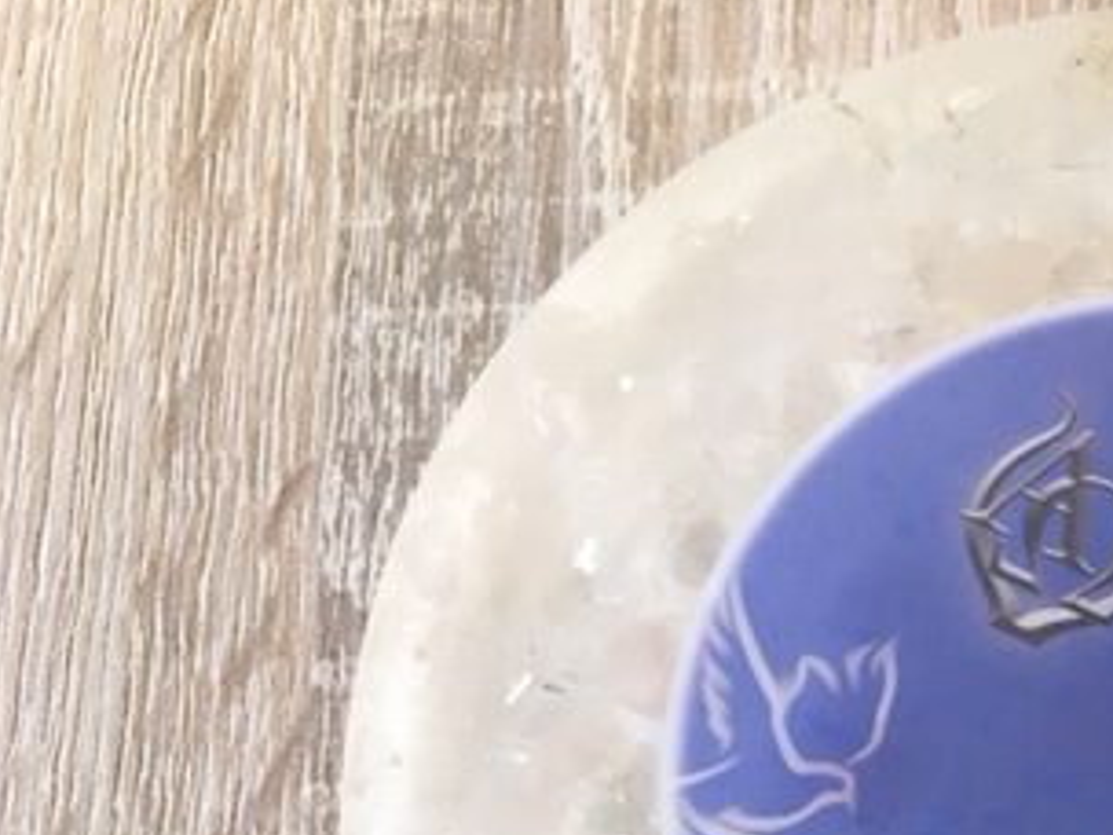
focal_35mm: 61
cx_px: 1135
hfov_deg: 29.4
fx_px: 1961
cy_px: 861
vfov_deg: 22.9
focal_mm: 4.15
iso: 64
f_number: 2.2
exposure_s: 1/33
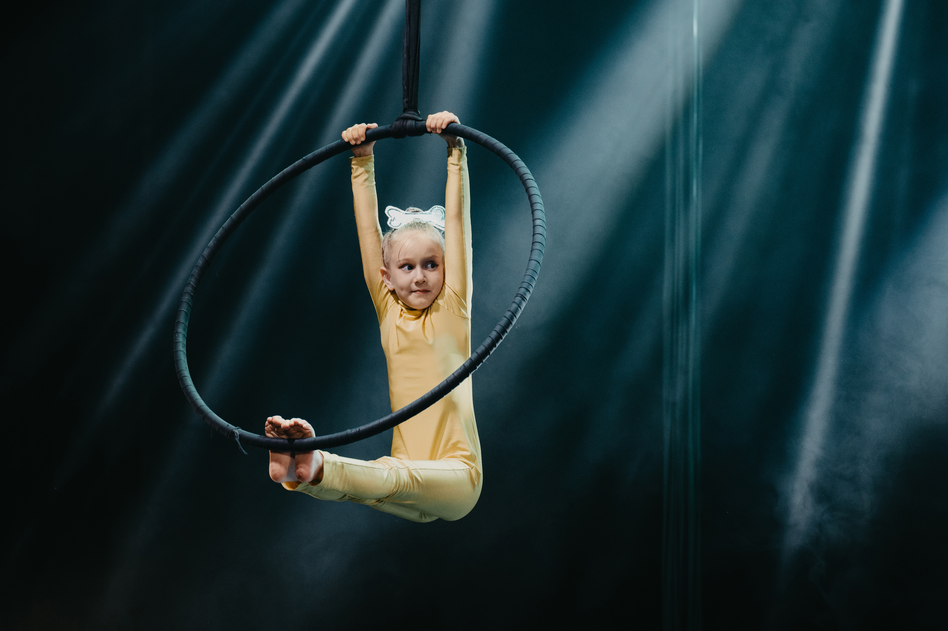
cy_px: 316
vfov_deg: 6.9
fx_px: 5263
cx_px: 474
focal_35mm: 200
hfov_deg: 10.3
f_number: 6.3
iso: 2500
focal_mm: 200
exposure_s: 1/250
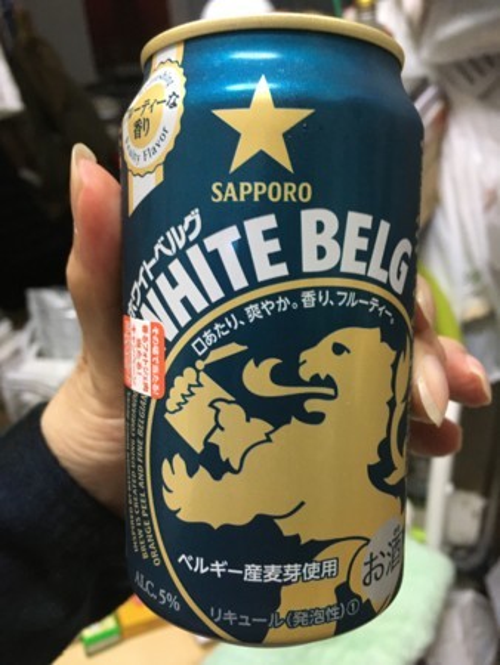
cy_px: 332
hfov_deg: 48.3
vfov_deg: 61.6
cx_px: 250
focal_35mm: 29
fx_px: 558
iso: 200
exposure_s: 1/24
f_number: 2.2
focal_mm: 4.15
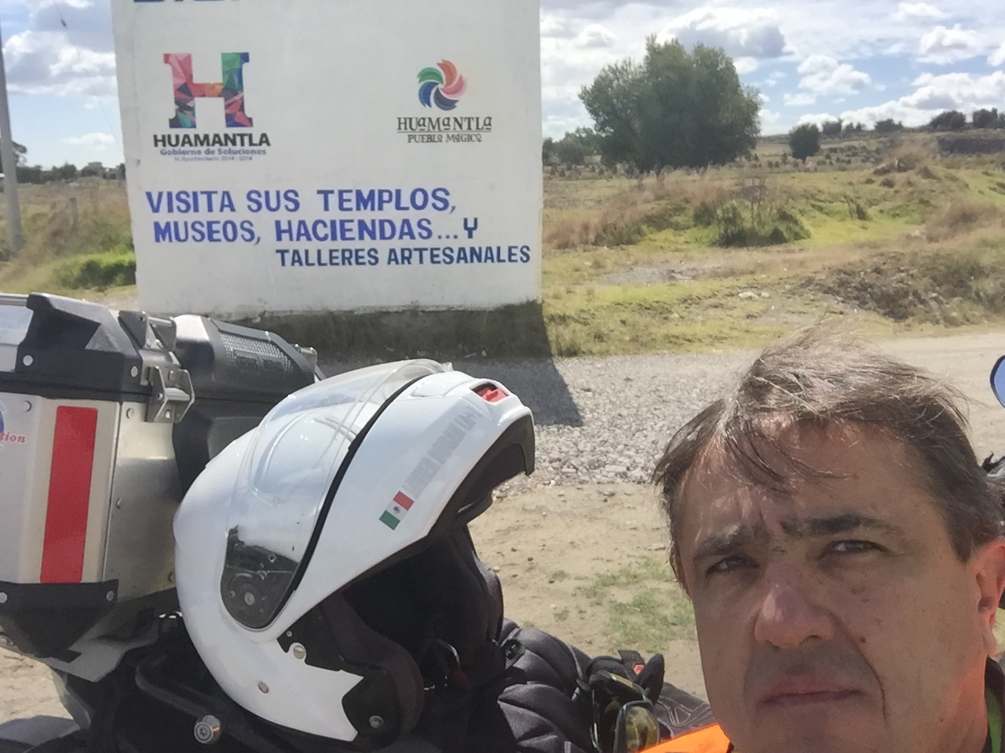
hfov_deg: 58.4
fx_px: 900
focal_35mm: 31
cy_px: 376
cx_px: 502
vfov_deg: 45.4
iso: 32
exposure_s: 1/1379
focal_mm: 2.65
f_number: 2.2
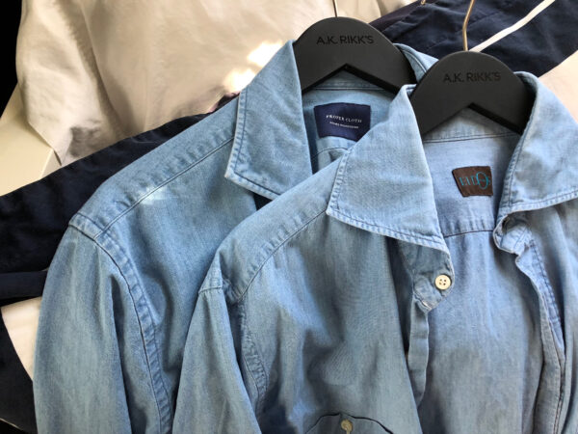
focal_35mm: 28
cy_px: 217
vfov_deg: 49.7
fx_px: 468
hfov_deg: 63.4
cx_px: 289
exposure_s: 1/30
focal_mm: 3.99
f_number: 1.8
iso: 40
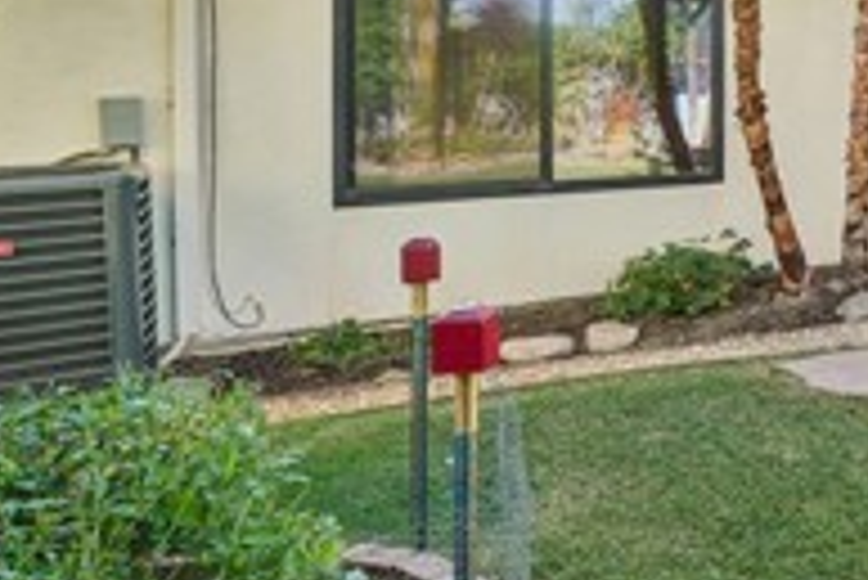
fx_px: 1038
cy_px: 90
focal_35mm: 43
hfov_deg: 29.5
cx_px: 1273
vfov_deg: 30.2
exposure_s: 1/60
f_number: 8
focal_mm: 13
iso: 100
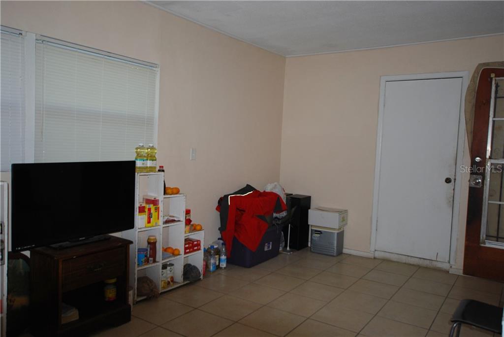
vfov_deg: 43.7
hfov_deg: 61.9
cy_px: 168
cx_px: 252
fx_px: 420
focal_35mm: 30
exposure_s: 1/60
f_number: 3.5
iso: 200
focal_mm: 20
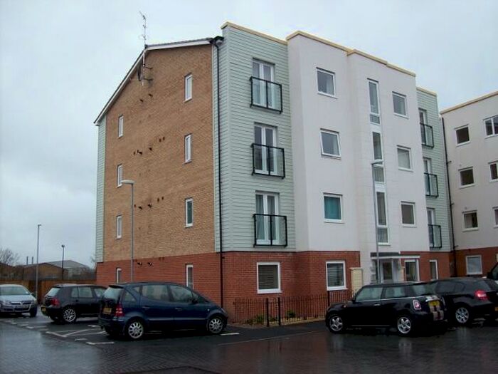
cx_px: 249
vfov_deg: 39.7
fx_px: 518
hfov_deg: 51.4
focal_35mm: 36
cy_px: 187
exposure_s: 1/567
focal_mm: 6
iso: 80
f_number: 2.7
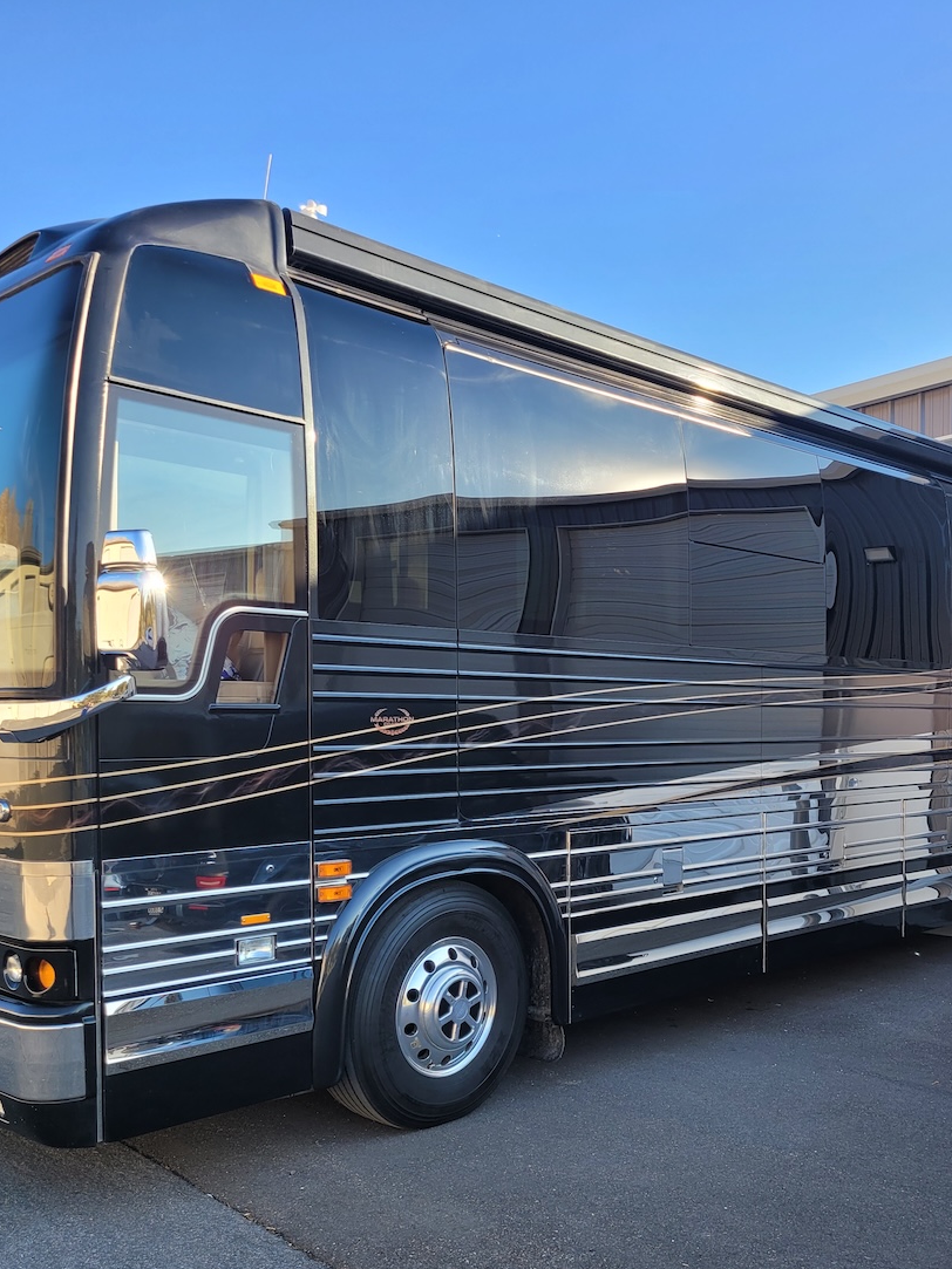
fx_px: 1174
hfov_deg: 44.1
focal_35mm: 32
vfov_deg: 56.3
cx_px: 525
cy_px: 774
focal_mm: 5.4
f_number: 1.8
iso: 40
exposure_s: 1/466
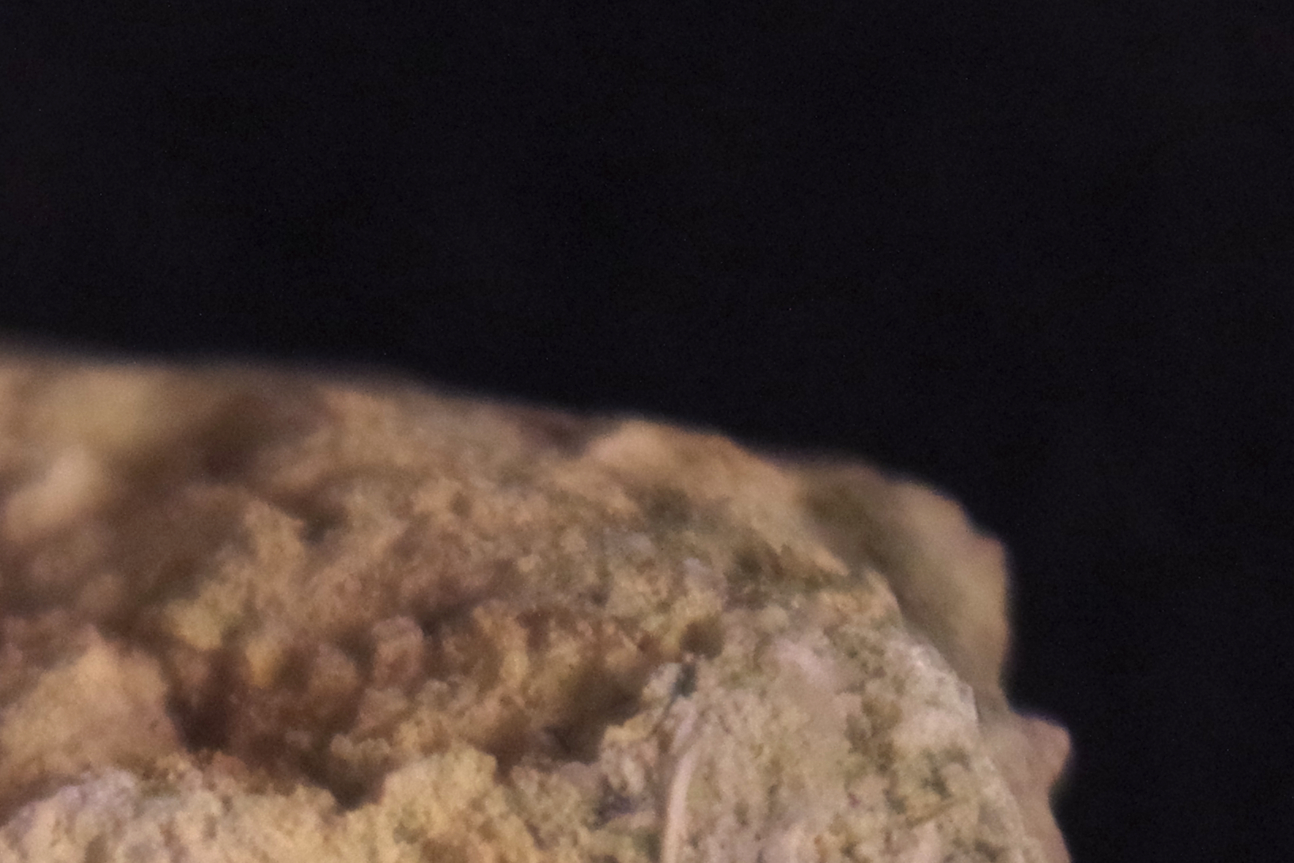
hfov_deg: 6.8
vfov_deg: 4.5
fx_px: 10818
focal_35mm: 301
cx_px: -313
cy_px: 1552
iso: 3200
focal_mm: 55
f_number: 5.6
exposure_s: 1/30
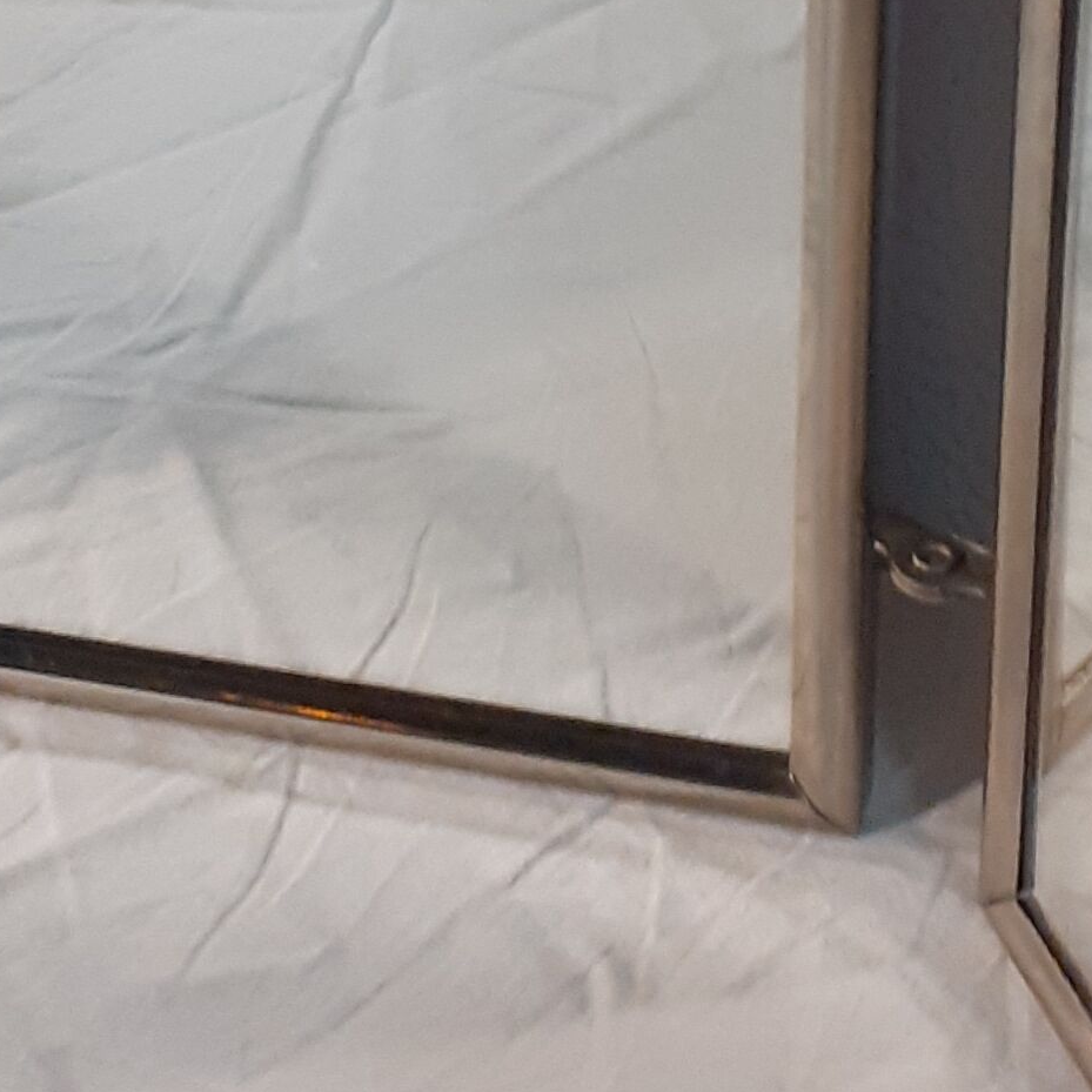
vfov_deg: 16.2
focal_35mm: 106
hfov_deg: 16.4
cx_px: 696
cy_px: 81
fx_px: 3783
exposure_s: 1/50
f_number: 1.9
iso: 200
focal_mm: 3.6
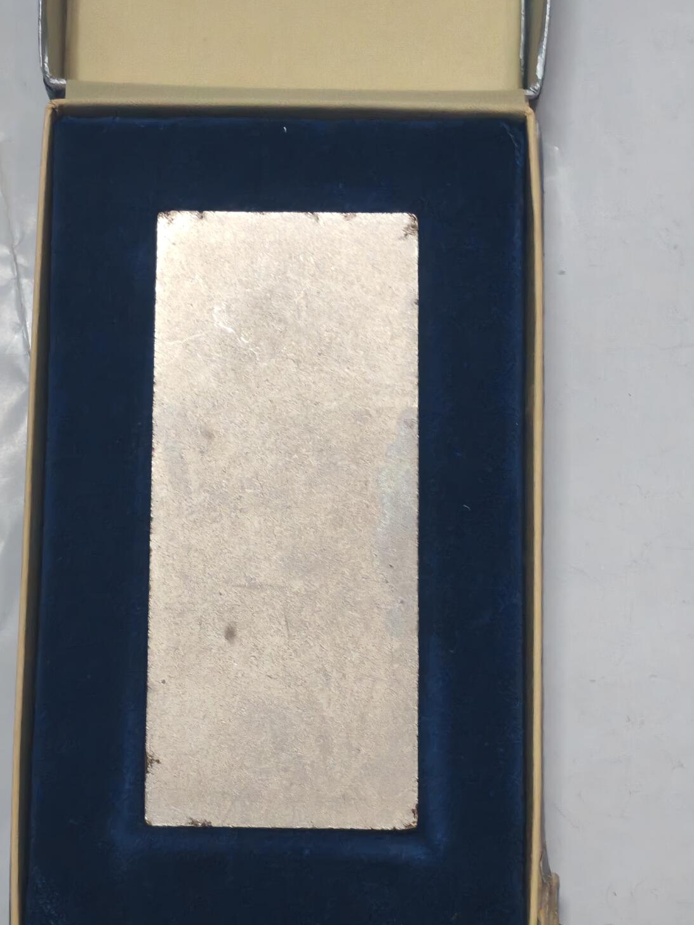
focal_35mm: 84
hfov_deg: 17.6
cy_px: 538
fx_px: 2245
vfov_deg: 23.3
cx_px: 291
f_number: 1.95
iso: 640
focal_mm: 5.52
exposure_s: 1/33
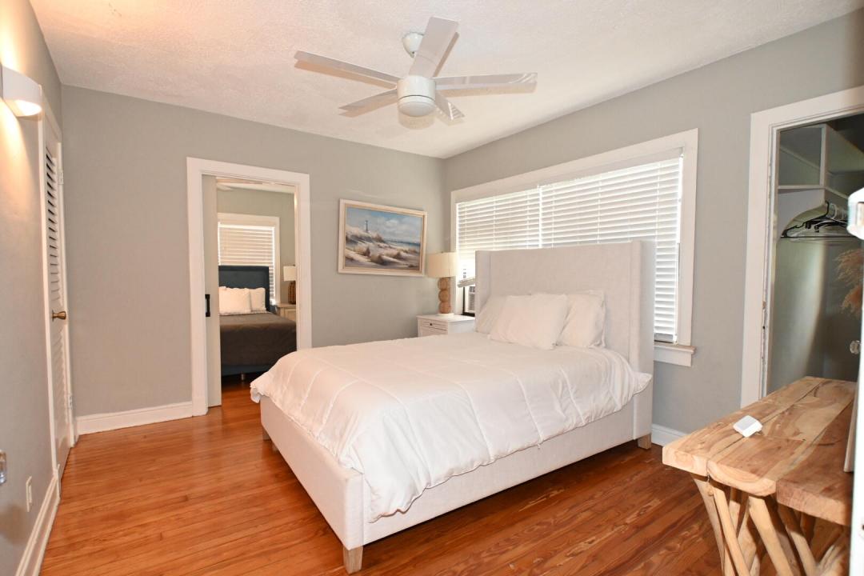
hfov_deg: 90.0
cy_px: 288
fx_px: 432
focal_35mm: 18
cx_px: 432
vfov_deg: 67.4
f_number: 4
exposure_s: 1/60
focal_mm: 12
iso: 1600
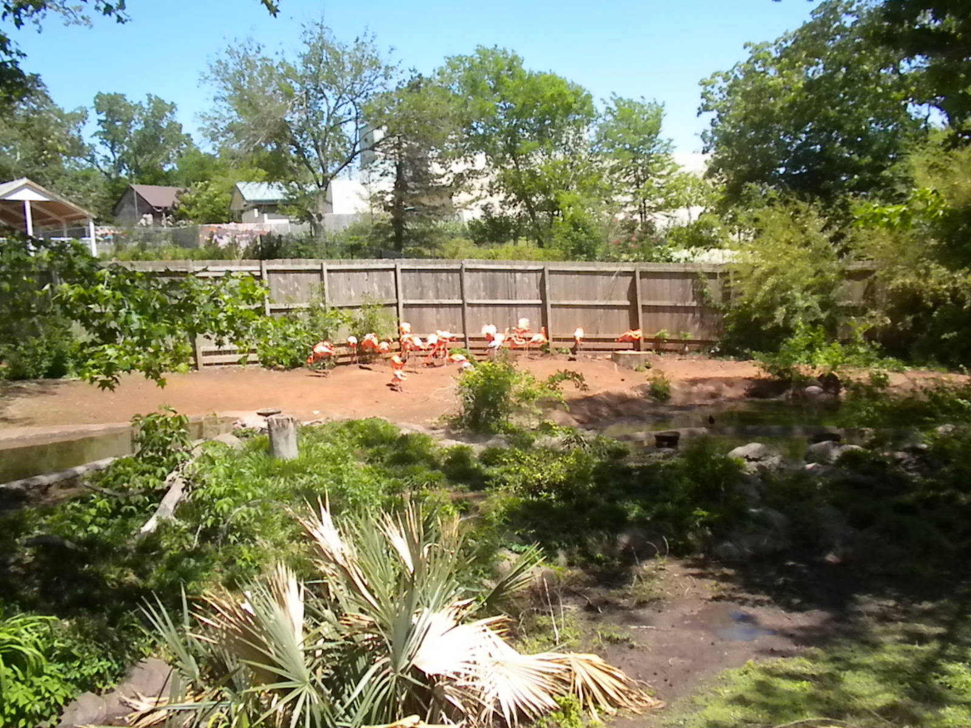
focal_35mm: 37
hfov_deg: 50.1
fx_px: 1038
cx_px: 486
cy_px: 364
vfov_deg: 38.7
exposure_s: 1/364
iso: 640
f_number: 10
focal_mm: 6.6
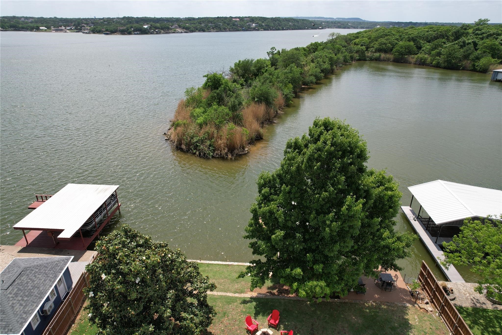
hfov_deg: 78.6
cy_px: 168
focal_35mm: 22
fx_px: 307
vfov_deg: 57.2
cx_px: 251
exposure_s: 1/2000
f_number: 2.8
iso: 100
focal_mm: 8.38
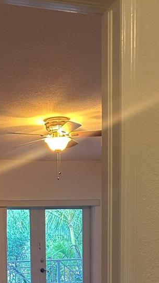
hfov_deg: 18.7
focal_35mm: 63
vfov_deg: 30.6
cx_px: 13
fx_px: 473
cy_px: 293
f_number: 1.5
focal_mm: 5.7
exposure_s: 1/60
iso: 320
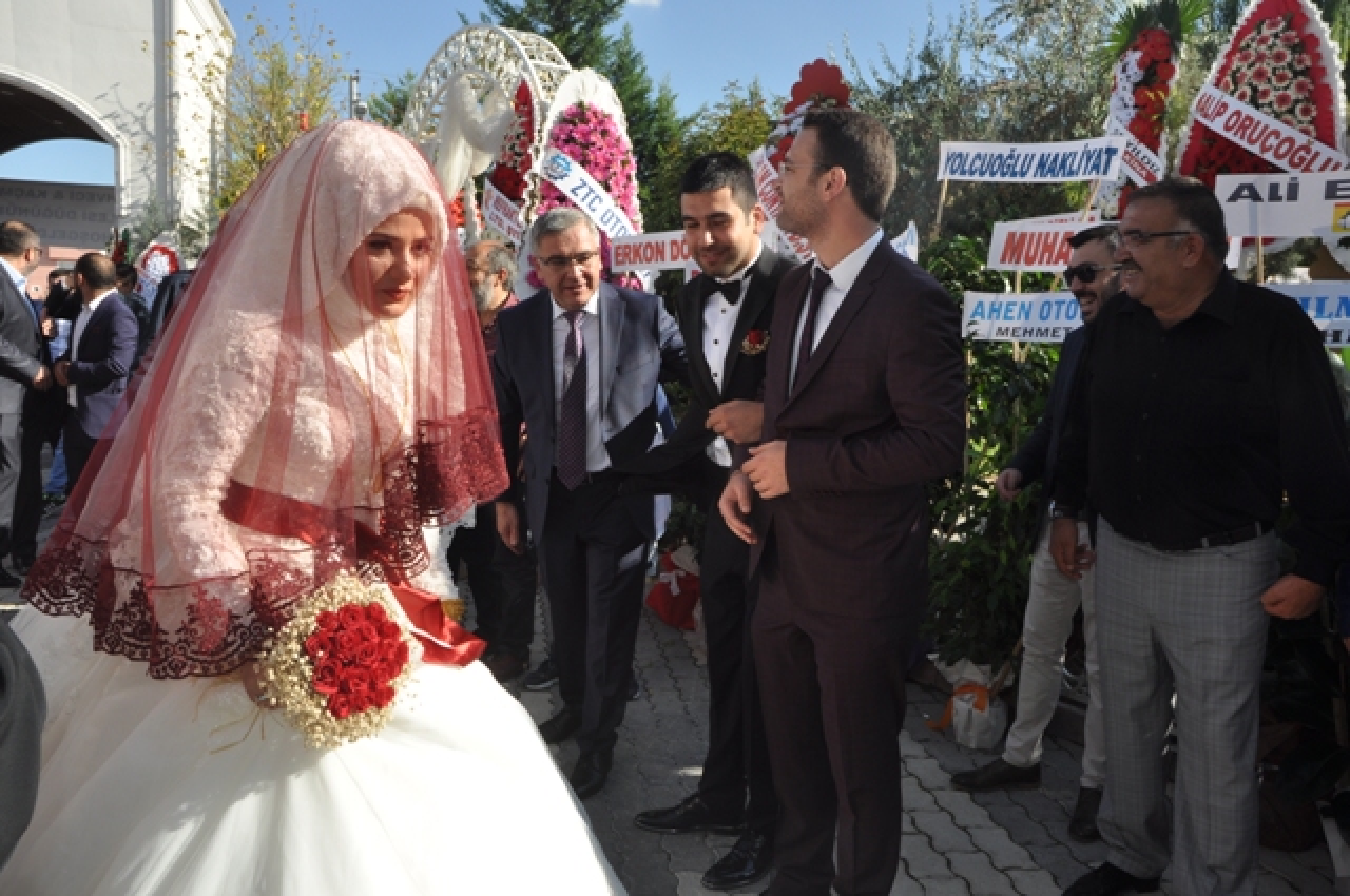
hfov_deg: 67.4
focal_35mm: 27
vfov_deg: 47.8
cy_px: 448
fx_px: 1011
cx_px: 675
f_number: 10
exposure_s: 1/200
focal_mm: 18
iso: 200
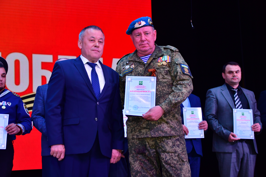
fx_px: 554
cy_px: 88
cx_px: 133
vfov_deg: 18.2
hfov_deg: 27.0
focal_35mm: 75
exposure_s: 1/200
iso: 800
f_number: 5
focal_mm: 50
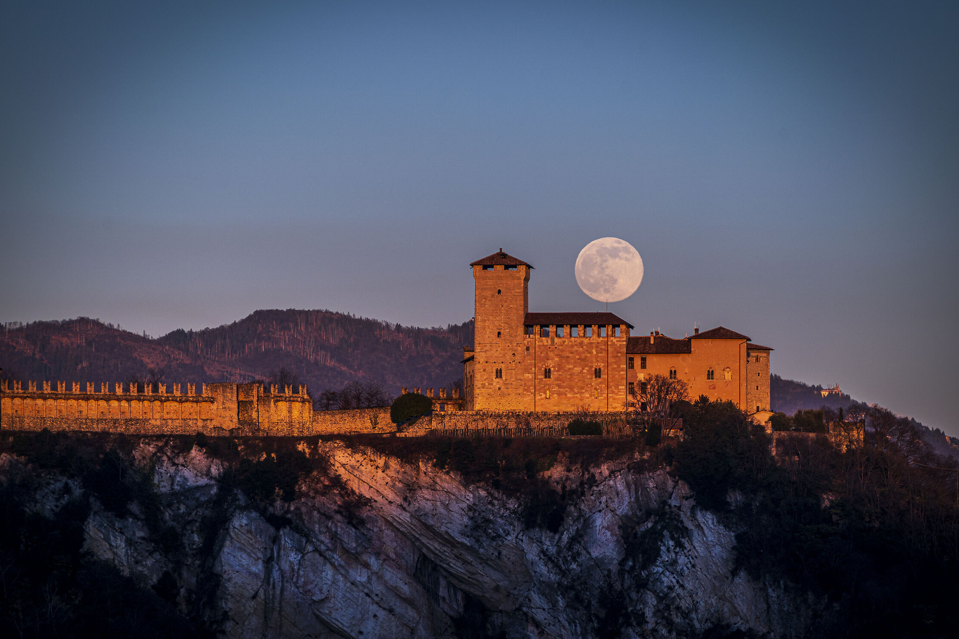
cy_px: 316
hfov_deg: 7.0
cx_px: 478
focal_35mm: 294
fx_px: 7831
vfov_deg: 4.7
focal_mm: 274
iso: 100
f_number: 8
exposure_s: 1/250
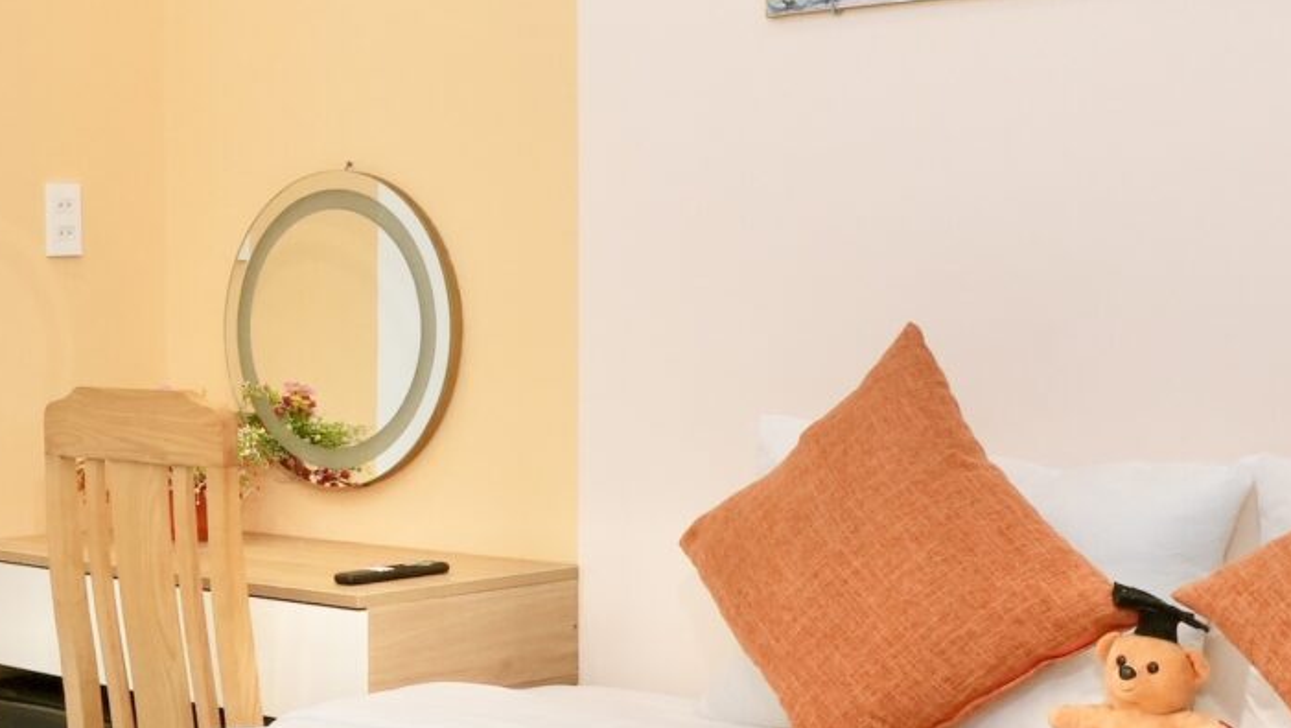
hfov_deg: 30.8
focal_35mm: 65
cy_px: 358
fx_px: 2226
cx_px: 120
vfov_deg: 18.6
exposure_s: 1/15
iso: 1000
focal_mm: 17
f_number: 14
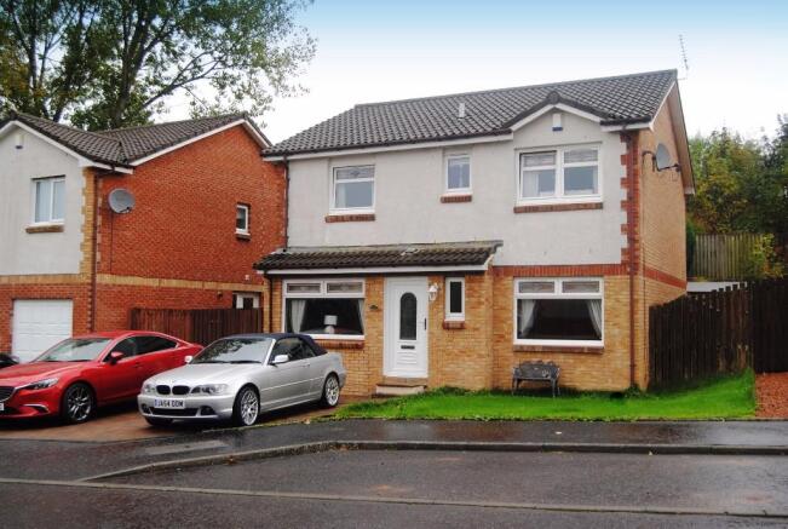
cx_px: 394
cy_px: 264
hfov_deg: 55.0
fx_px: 757
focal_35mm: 34
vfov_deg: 38.5
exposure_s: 1/100
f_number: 5
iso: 200
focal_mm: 23
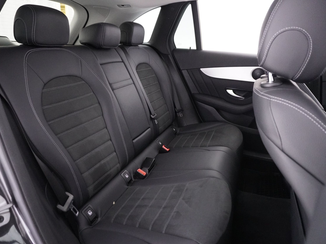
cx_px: 150
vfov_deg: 53.1
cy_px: 122
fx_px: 245
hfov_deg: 67.2
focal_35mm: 26
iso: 6400
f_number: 3.5
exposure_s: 1/40
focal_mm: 16
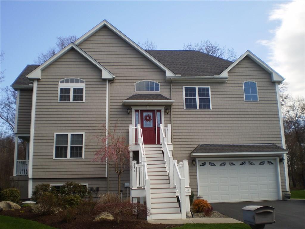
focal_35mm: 36
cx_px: 152
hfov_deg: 51.4
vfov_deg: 39.7
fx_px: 317
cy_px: 114
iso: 64
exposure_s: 1/640
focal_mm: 6.3
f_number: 3.1
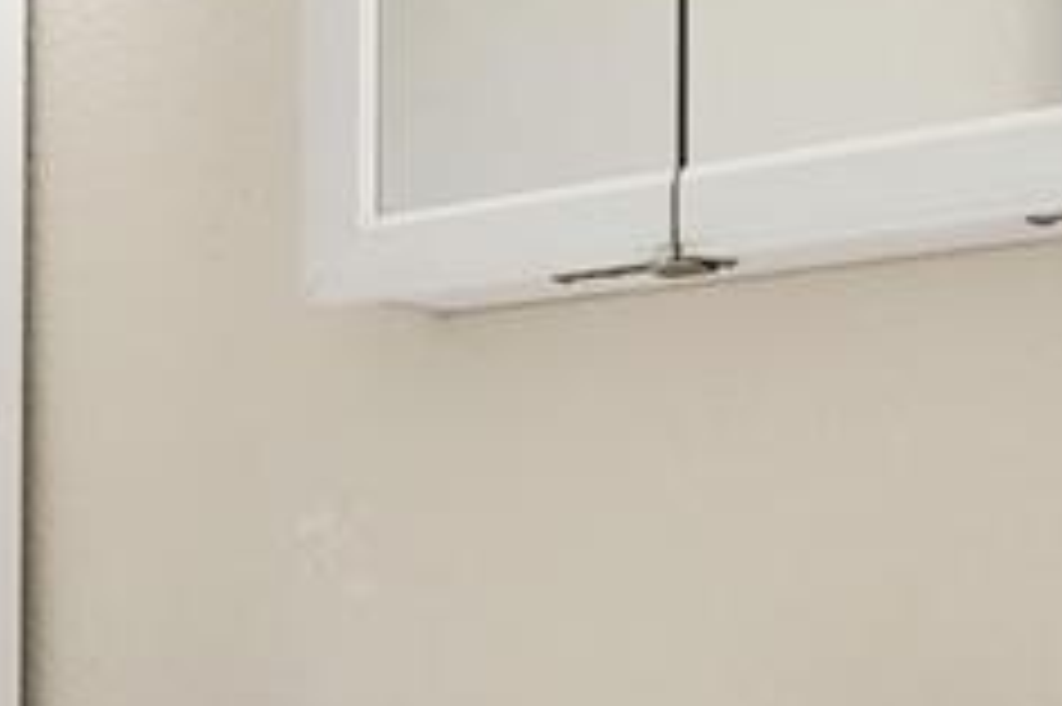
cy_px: 607
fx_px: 1916
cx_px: -306
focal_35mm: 65
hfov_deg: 26.5
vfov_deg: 20.5
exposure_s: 1/10
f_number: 11
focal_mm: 15
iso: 800
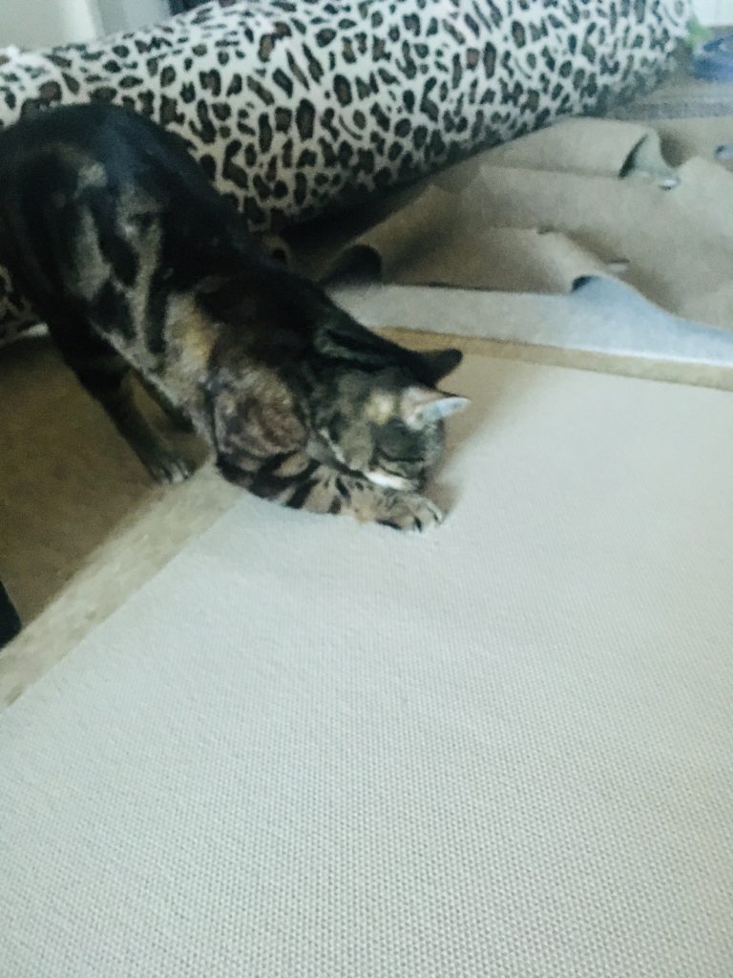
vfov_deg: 61.7
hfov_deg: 48.2
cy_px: 489
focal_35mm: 29
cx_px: 366
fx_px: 819
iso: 640
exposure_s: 1/15
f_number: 2.2
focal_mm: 4.15
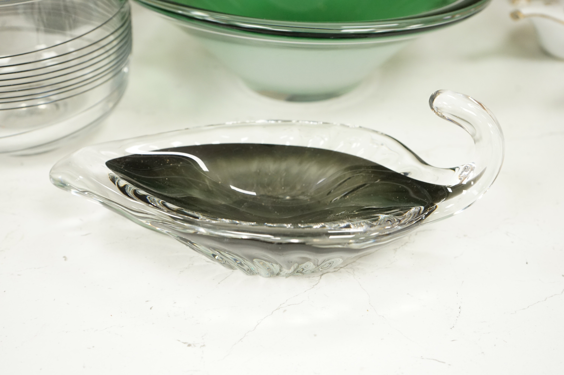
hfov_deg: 43.6
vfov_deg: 29.8
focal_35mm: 45
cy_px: 188
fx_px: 704
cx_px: 282
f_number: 5.6
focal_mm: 45
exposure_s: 1/100
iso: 2500
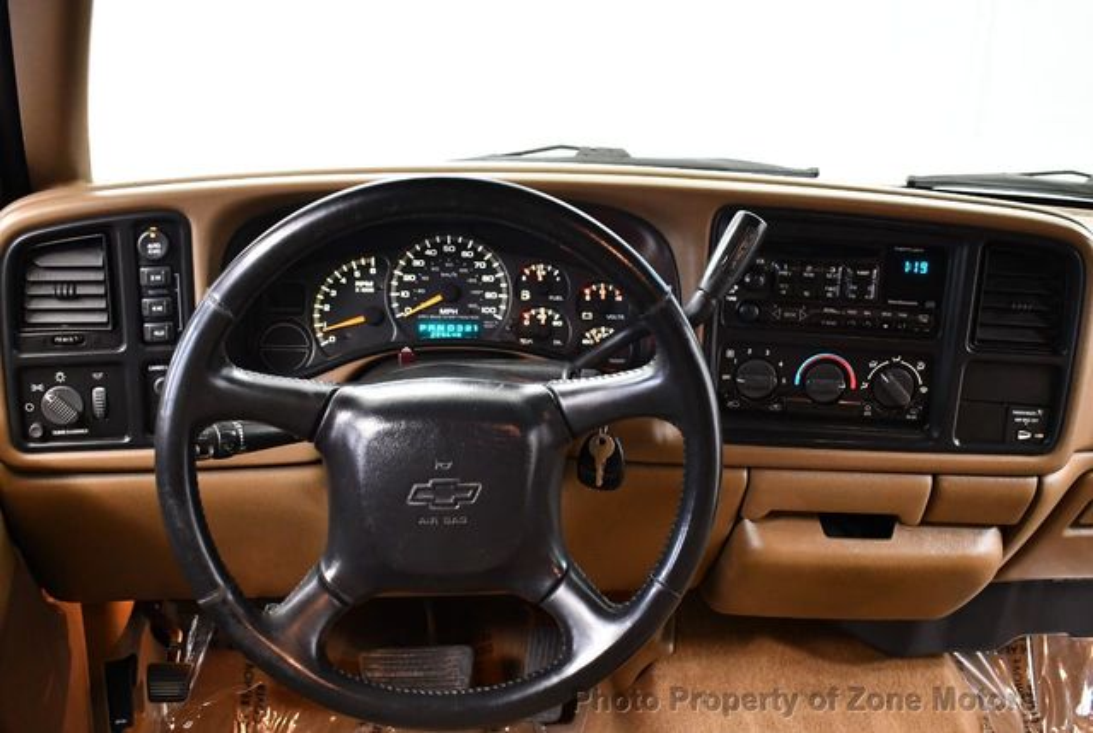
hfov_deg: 53.1
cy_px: 366
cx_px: 546
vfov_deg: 37.0
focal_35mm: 36
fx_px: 1095
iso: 3200
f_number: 3.5
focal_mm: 18
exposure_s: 1/80
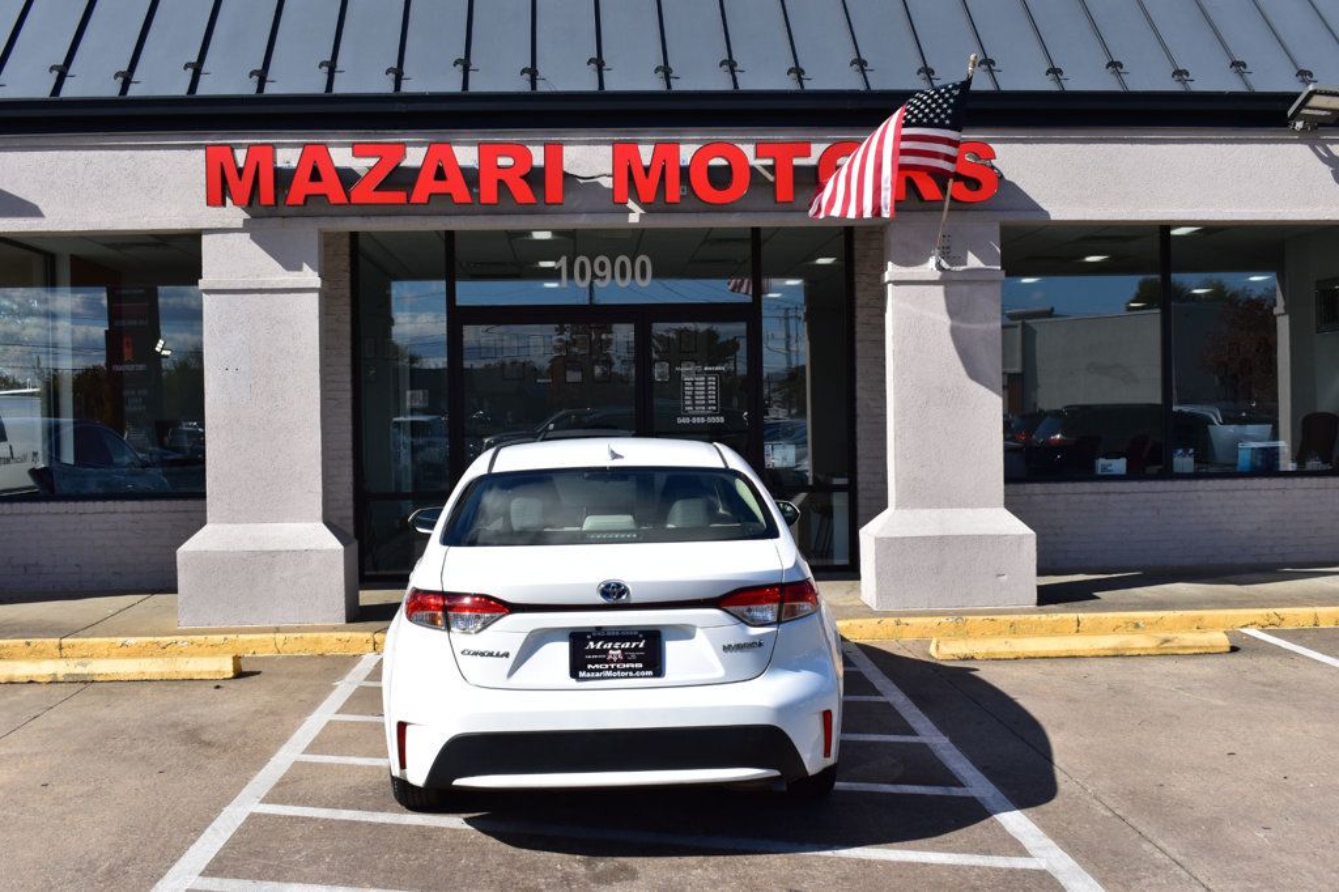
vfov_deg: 33.0
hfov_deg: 47.9
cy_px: 446
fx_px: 1506
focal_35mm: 40
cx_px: 670
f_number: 11
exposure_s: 1/500
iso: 280
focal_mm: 27
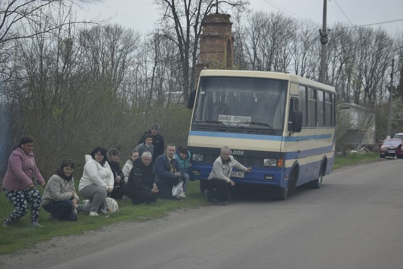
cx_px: 202
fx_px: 924
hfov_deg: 24.6
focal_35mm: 82
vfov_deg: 16.6
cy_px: 134
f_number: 5.6
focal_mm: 55
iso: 200
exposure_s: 1/500
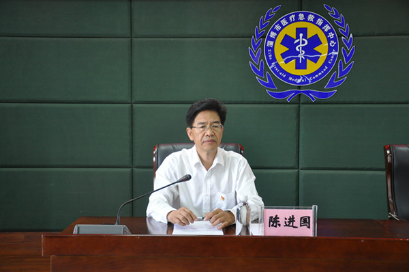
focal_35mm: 48
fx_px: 544
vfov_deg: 28.0
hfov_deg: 41.2
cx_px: 204
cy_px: 136
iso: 800
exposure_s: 1/30
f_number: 4.2
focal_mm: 32
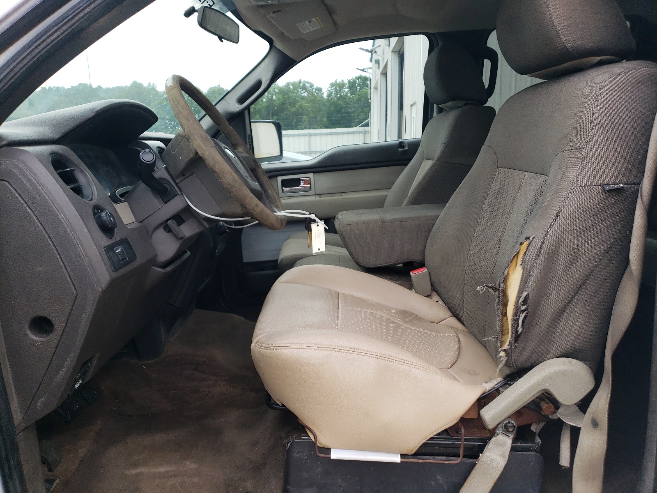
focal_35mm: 26
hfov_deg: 67.3
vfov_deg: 53.1
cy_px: 246
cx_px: 328
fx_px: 493
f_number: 1.5
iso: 50
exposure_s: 1/455
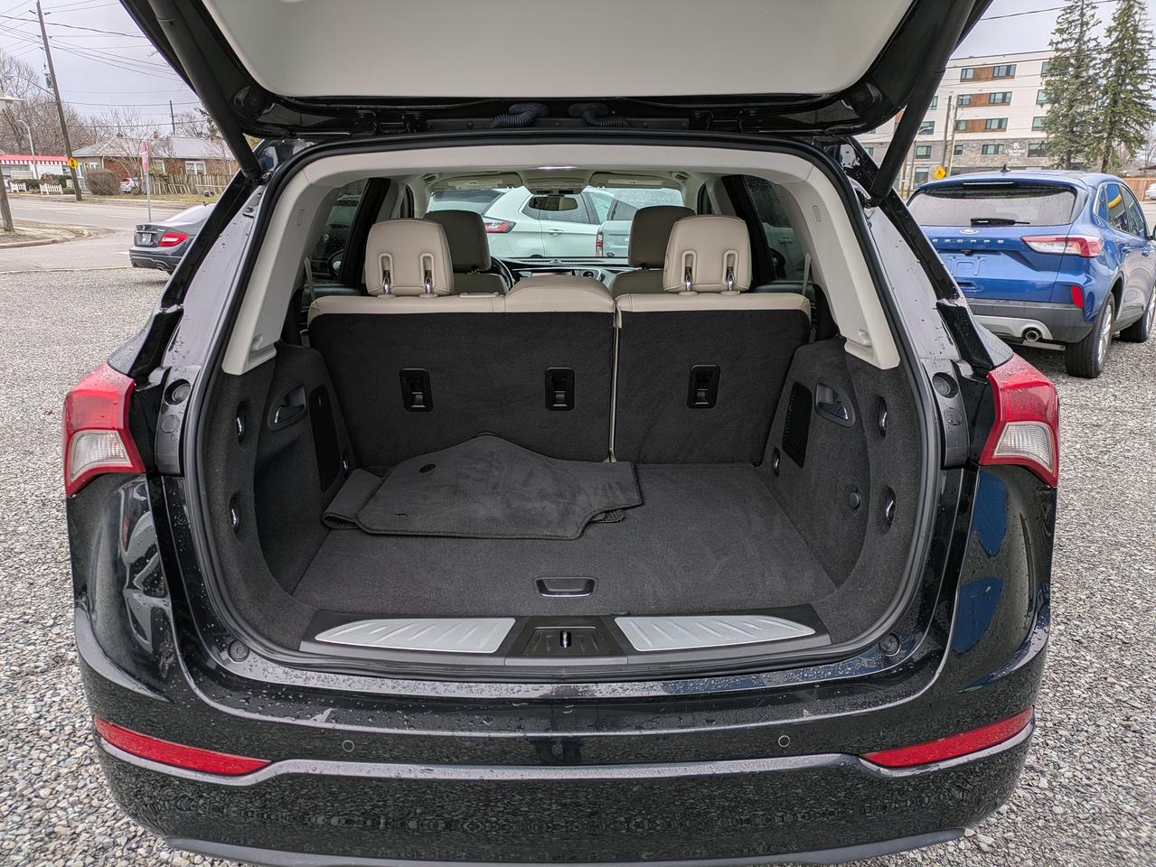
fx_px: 835
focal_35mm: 25
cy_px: 434
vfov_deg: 54.9
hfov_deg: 69.4
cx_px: 578
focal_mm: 5.43
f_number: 1.89
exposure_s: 1/248
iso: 39
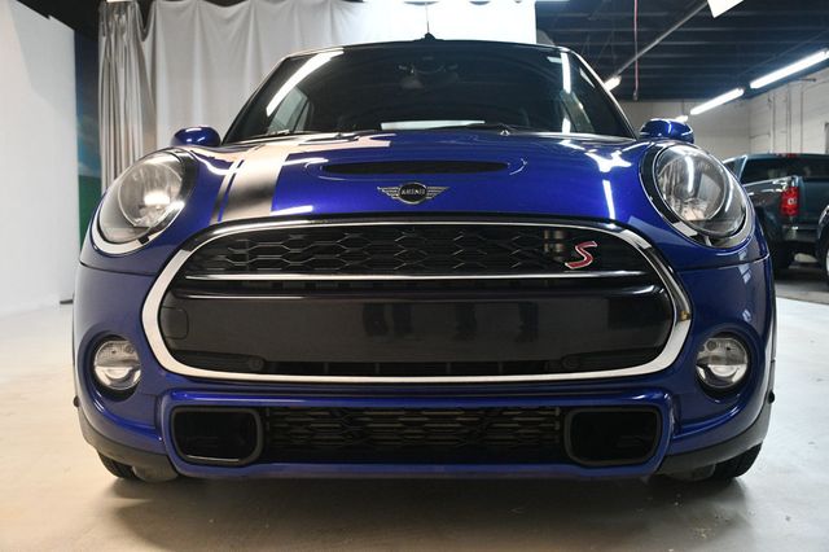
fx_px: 898
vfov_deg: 34.2
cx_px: 414
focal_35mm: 39
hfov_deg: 49.6
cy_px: 276
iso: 2000
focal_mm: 26
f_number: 3.8
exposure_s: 1/125
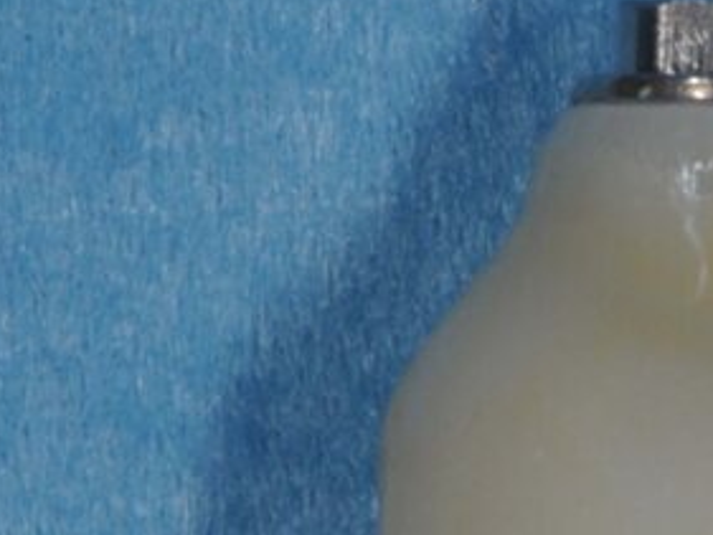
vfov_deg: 3.1
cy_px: 529
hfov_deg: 4.1
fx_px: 10026
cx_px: 686
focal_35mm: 487
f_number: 45
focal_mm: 105
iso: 200
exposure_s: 1/60
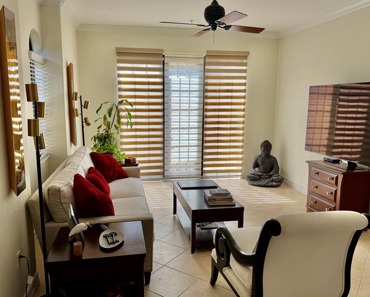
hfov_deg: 60.4
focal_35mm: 29
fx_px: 318
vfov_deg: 50.0
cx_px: 183
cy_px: 148
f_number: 1.78
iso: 64
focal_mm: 6.76
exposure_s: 1/151
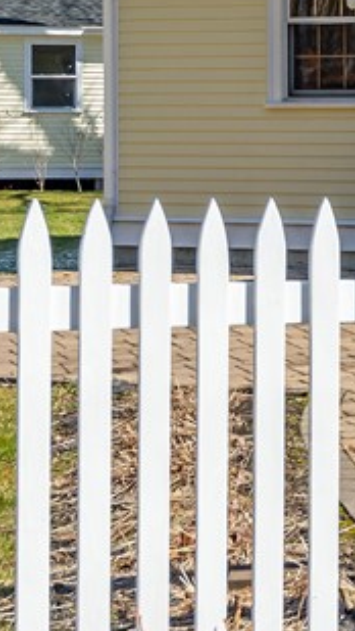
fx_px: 2157
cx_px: 655
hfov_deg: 9.0
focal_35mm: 129
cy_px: 63
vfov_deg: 16.4
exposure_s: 1/125
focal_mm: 35
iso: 100
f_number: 9
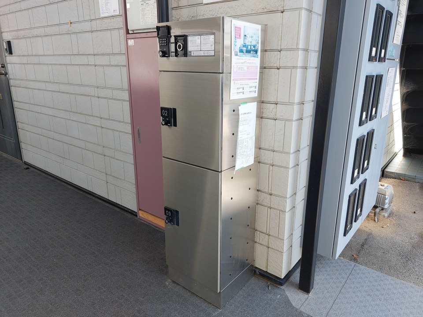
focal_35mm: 24
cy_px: 158
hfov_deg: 71.6
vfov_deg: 56.8
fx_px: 293
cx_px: 212
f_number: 1.8
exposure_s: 1/100
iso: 25
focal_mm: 5.23
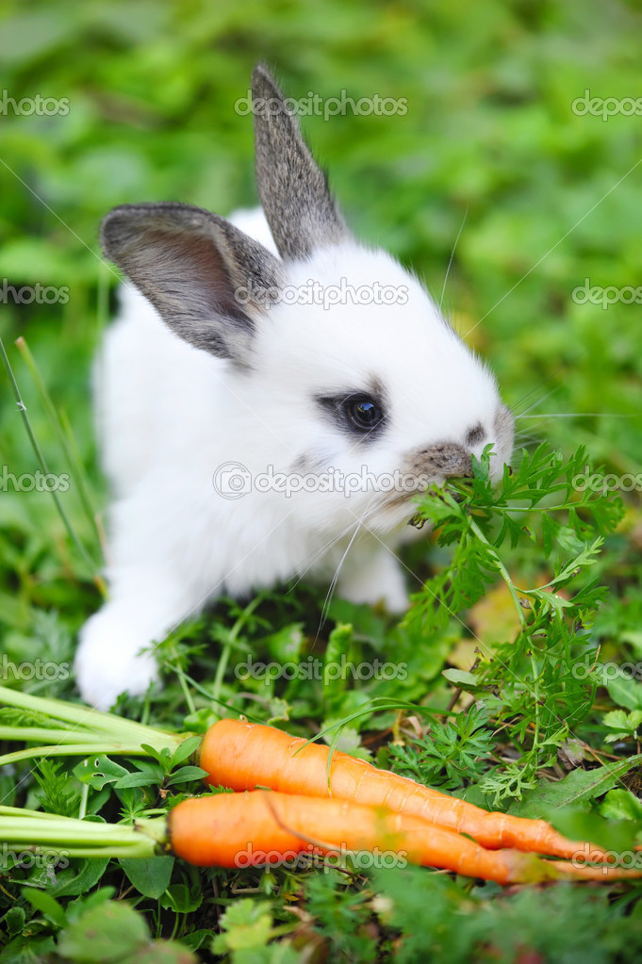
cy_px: 482
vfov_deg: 19.5
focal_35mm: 105
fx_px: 2811
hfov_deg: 13.0
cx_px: 321
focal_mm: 105
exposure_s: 1/400
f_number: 4
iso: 400
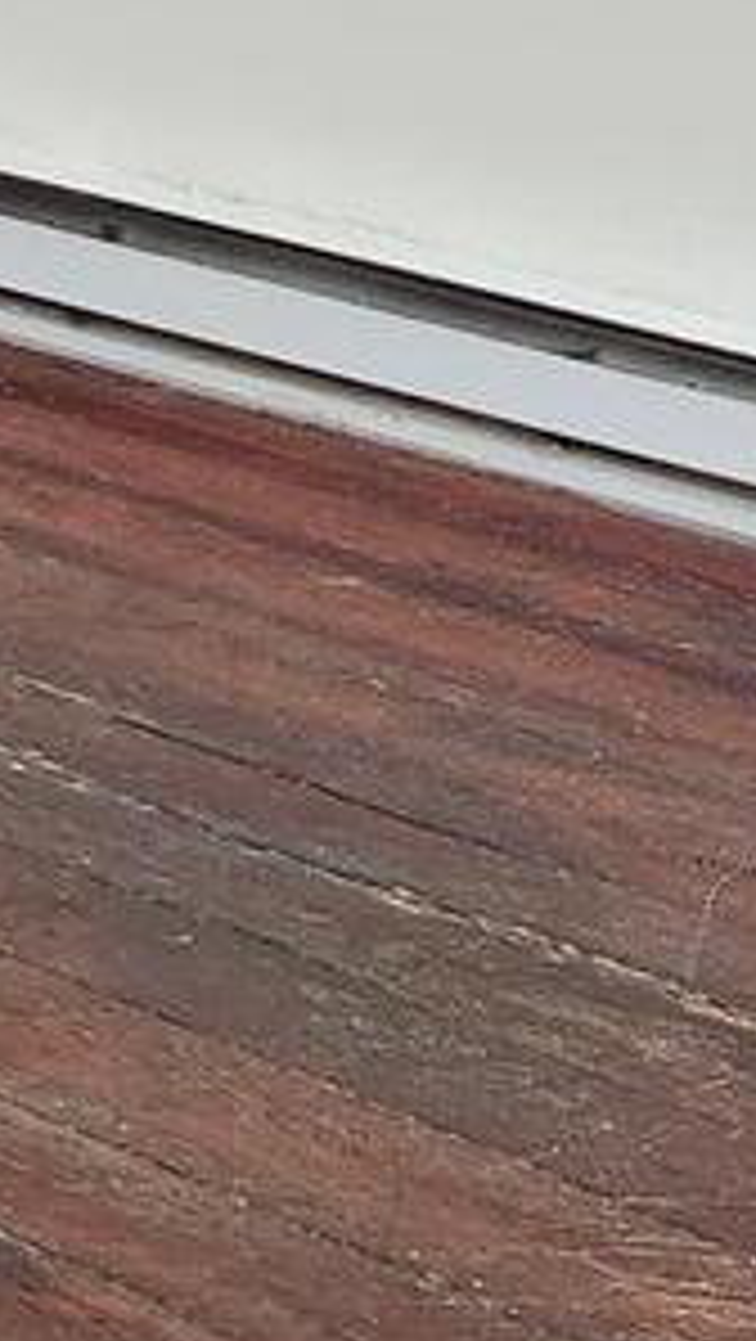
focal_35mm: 129
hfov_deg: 7.7
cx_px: -1782
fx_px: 4589
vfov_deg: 16.6
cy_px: 450
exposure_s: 1/120
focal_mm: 5.4
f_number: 1.8
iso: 640
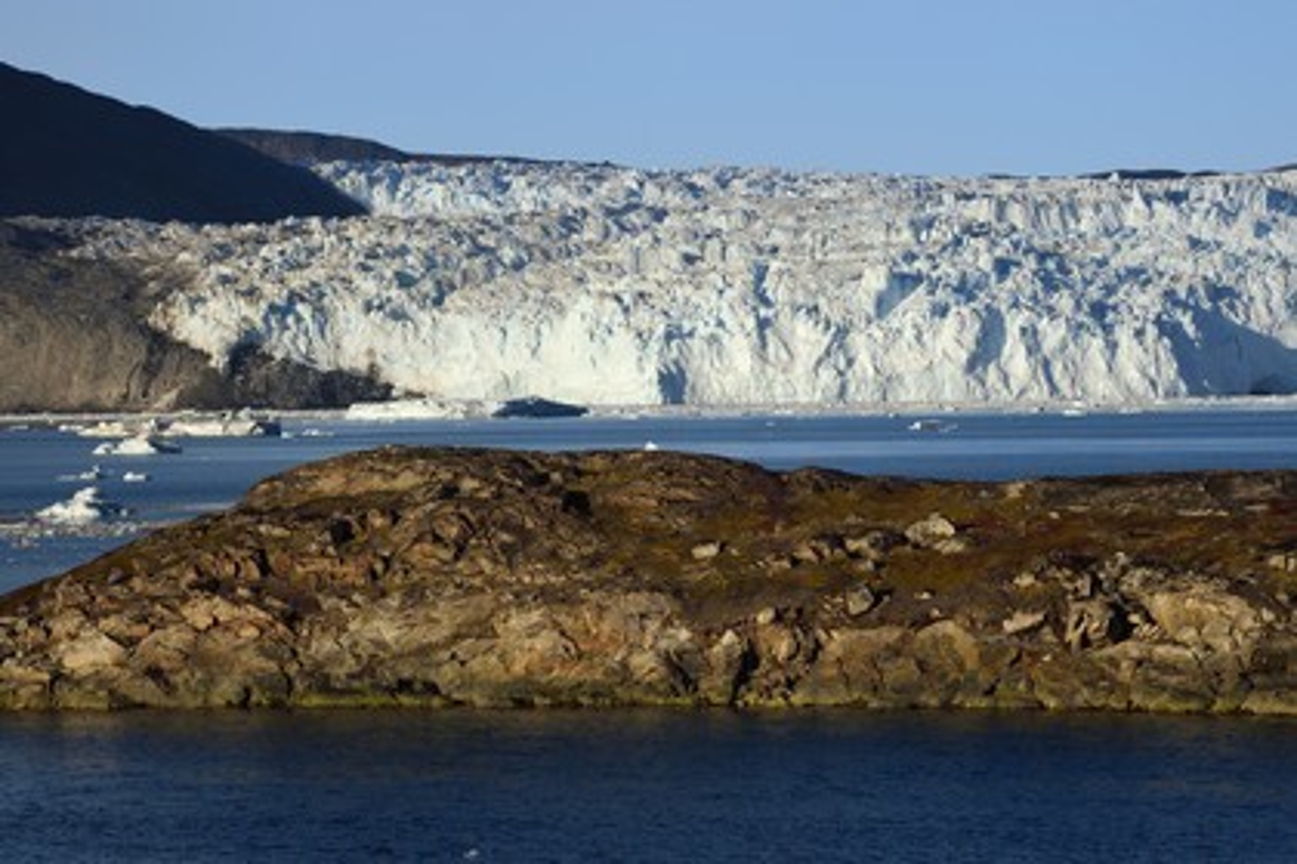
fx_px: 7205
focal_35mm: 200
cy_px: 432
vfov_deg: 6.9
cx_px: 648
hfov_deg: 10.3
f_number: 16
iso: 200
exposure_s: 1/250
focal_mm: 200
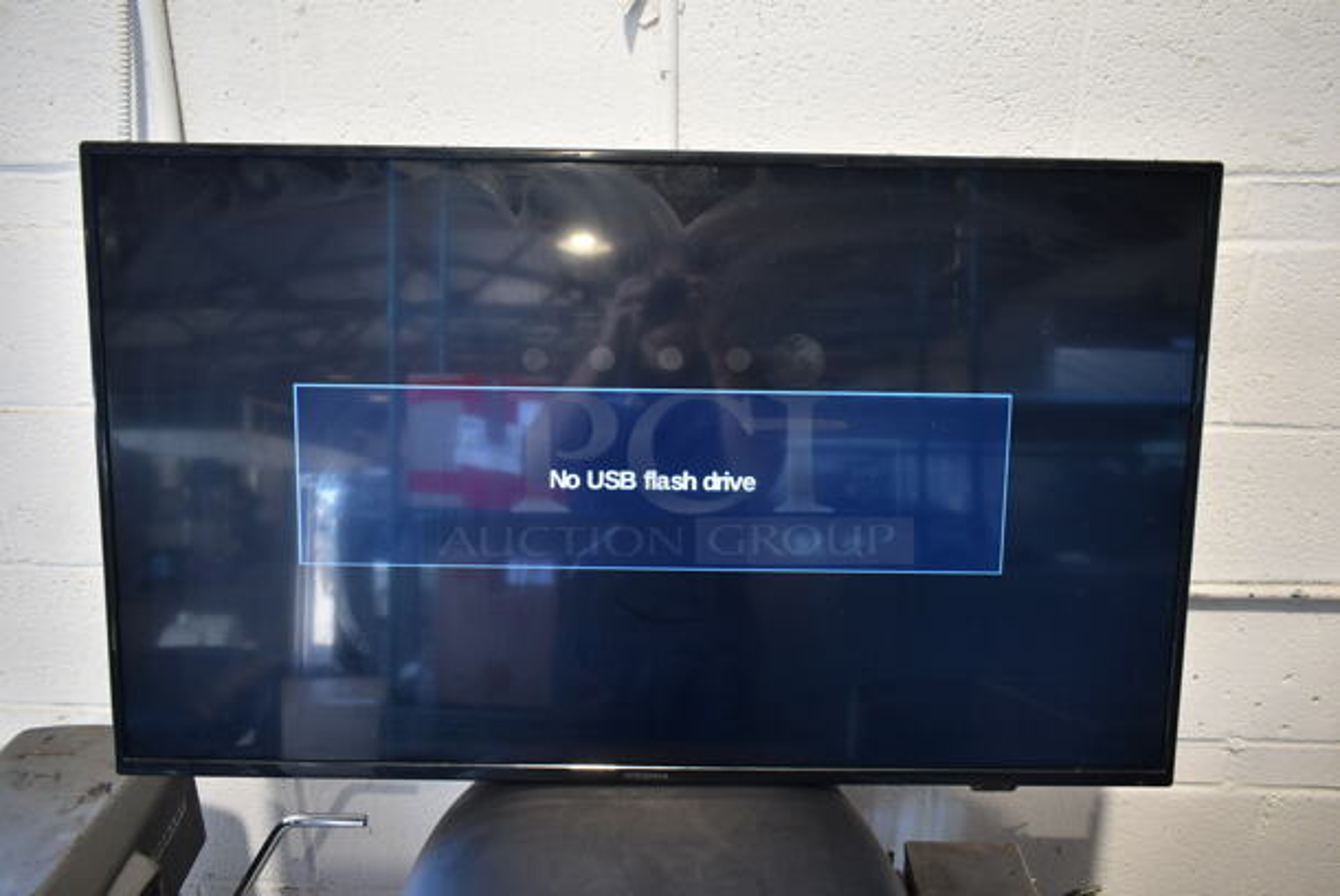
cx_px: 670
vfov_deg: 48.0
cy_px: 448
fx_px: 1006
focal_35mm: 27
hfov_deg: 67.3
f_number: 3.5
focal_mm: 18
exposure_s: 1/30
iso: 640
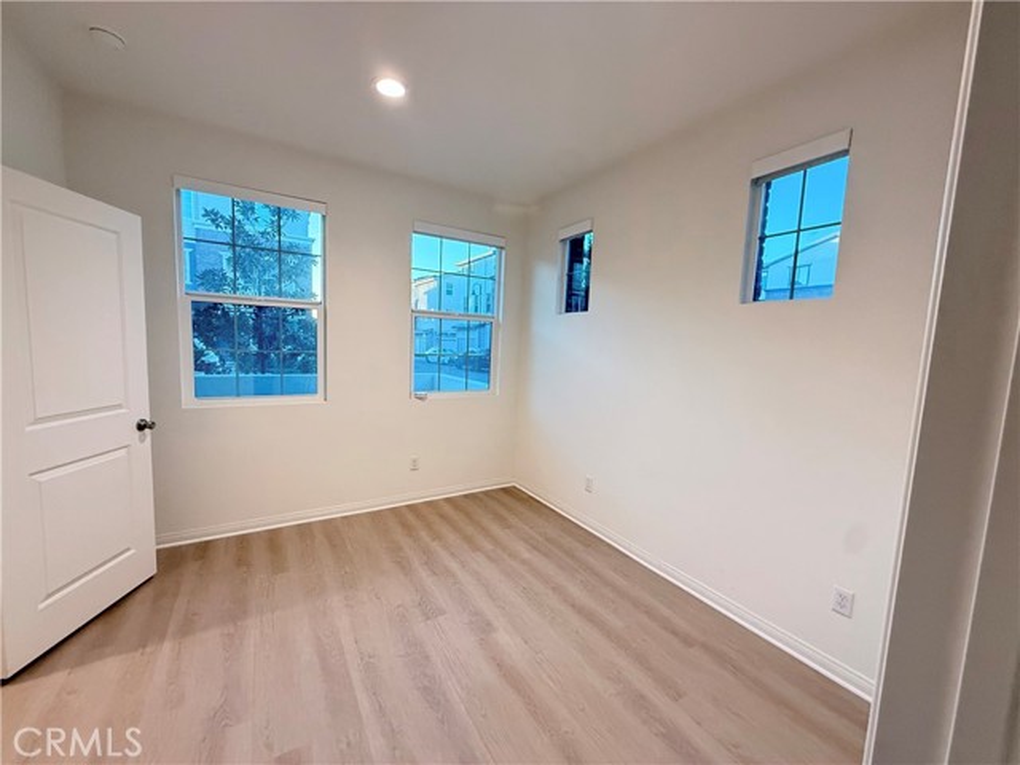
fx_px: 413
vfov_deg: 85.7
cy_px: 382
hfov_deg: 102.1
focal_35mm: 14
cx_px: 510
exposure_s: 1/120
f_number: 2.2
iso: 500
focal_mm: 2.22
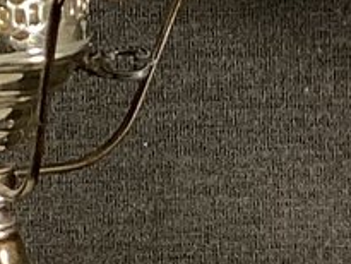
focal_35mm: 229
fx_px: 2323
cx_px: 429
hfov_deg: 8.5
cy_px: 90
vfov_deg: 6.5
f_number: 2.4
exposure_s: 1/60
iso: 64
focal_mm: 3.3
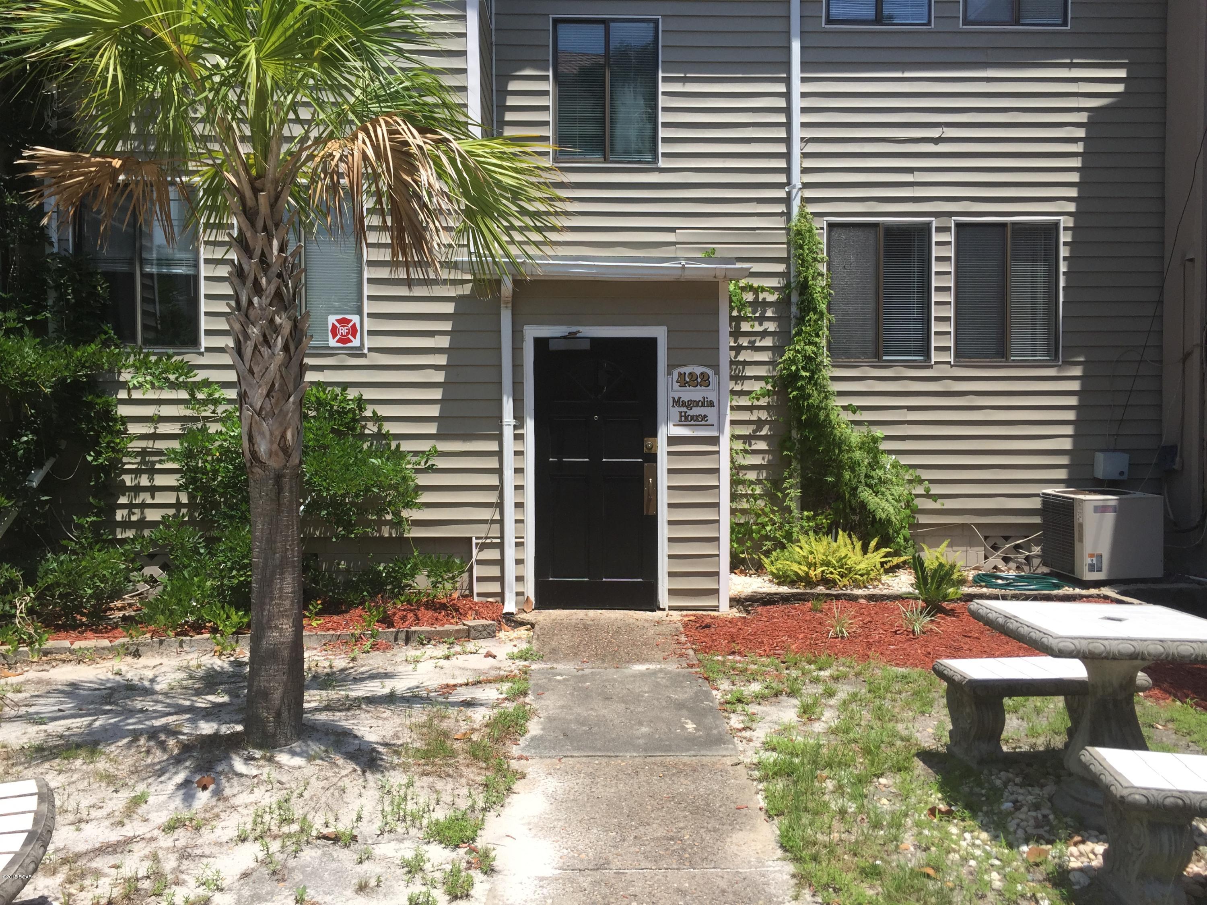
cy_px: 452
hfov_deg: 61.7
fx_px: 1011
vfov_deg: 48.2
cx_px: 604
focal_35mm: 29
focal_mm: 4.15
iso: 32
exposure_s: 1/1721
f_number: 2.2
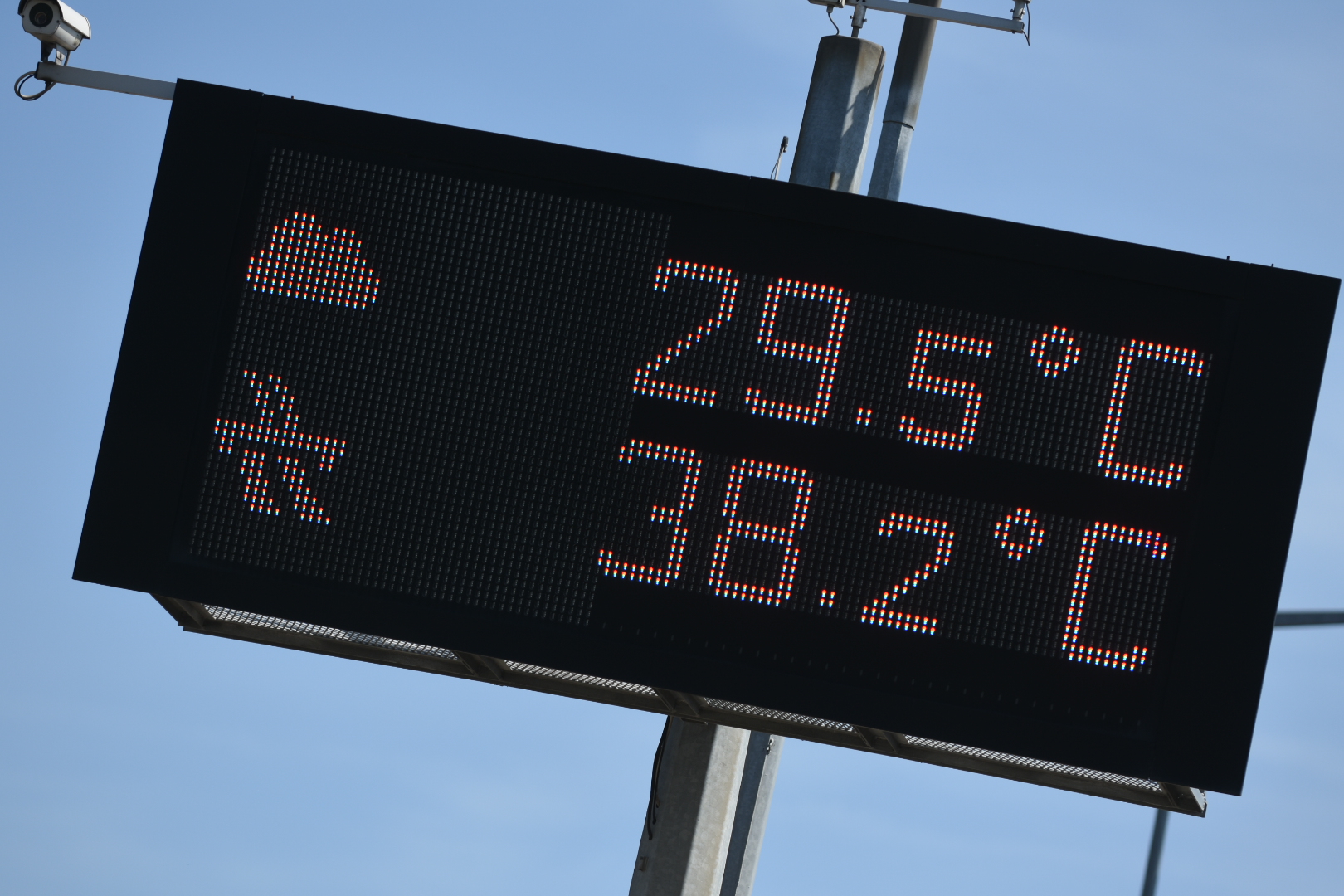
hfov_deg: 8.9
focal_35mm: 232
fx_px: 8679
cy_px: 448
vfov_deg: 5.9
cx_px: 672
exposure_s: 1/2000
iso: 100
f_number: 2.8
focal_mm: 155
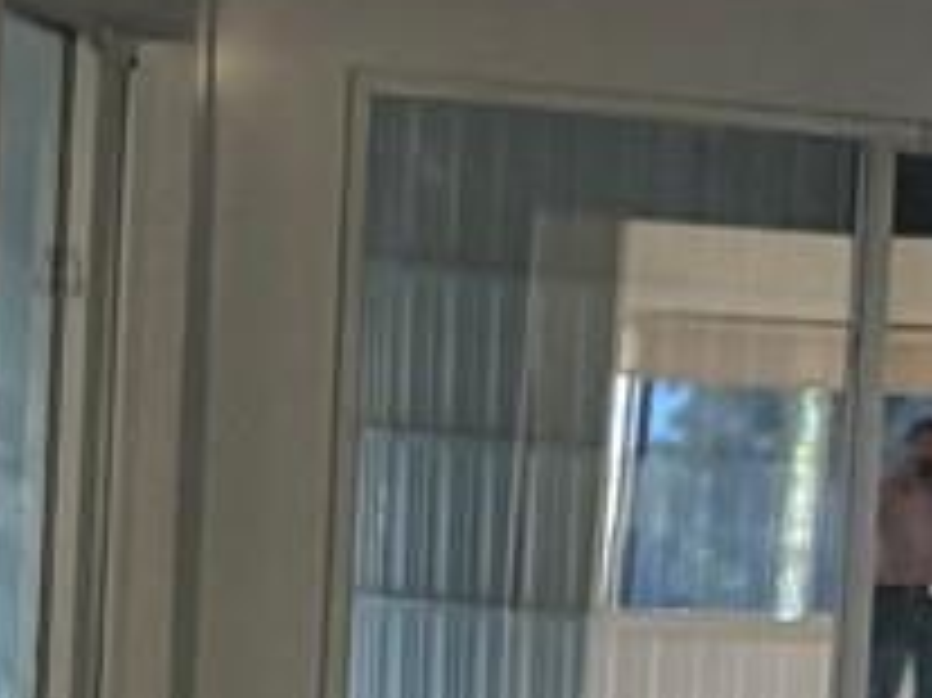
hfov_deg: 9.4
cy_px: 1126
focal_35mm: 201
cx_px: 1661
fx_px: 5409
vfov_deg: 7.2
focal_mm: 5.96
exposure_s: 1/56
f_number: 1.6
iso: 500
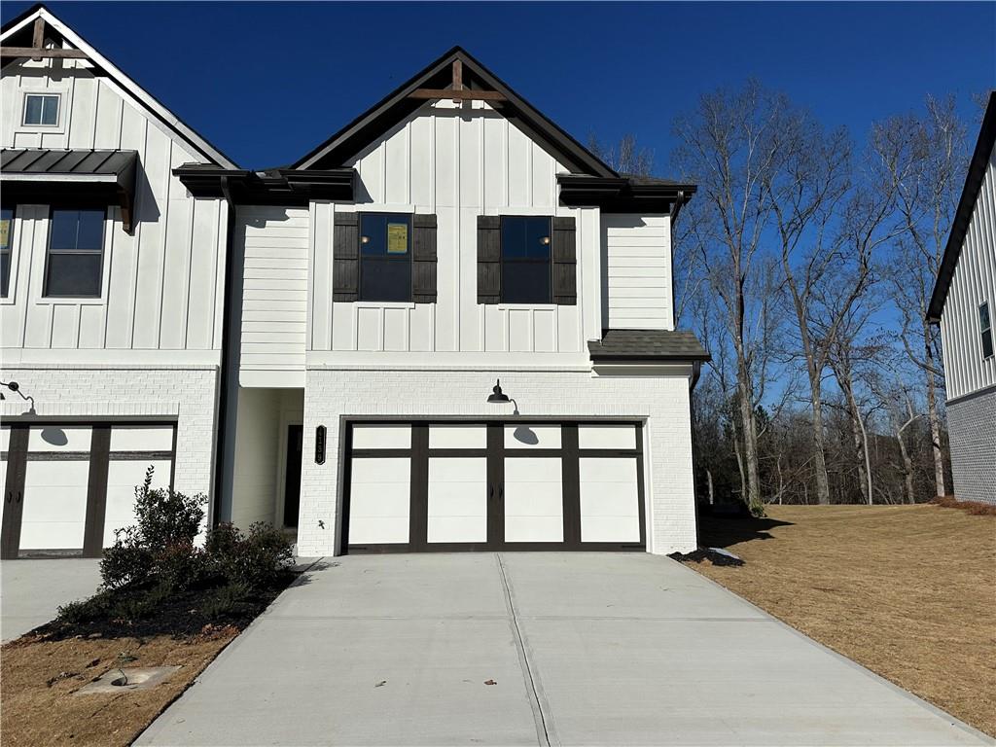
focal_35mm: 24
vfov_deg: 56.8
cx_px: 498
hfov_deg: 71.6
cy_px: 374
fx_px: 691
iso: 80
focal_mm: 6.86
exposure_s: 1/18519
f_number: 1.78
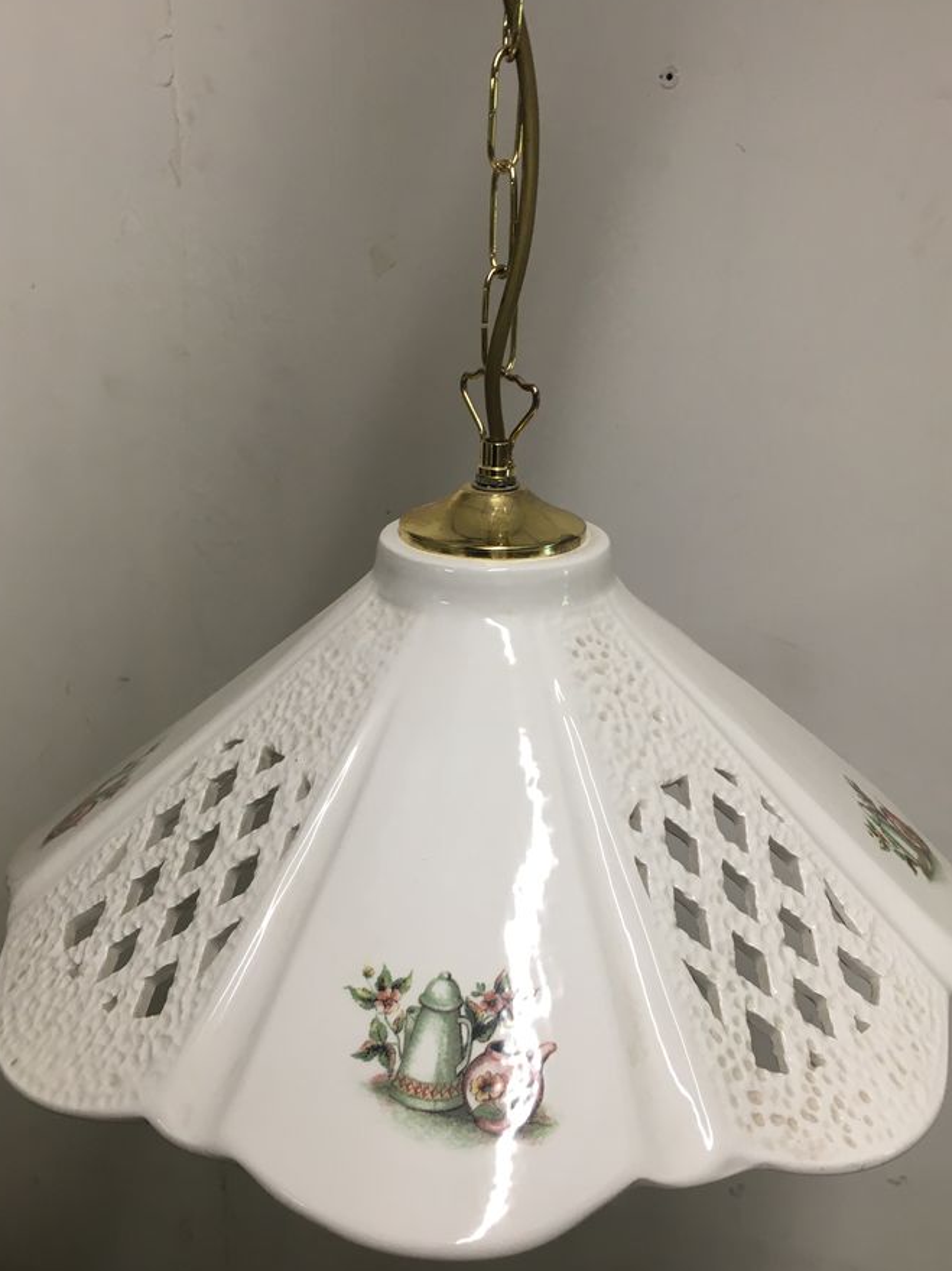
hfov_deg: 42.9
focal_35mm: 33
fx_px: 1210
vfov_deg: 55.4
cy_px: 635
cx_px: 478
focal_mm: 4.15
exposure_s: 1/33
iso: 64
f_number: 2.2
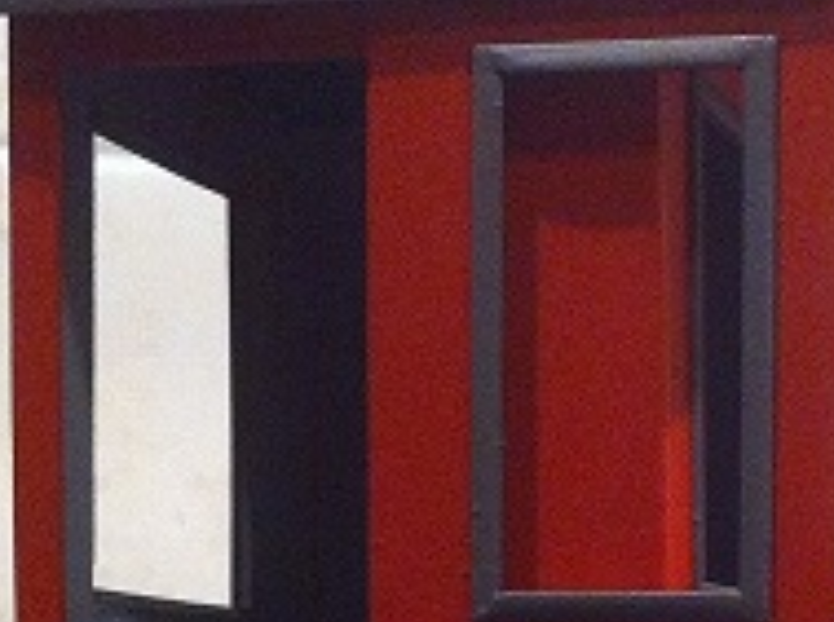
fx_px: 2886
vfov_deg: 12.0
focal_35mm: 120
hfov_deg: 16.2
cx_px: 755
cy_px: 772
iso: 400
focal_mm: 3.85
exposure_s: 1/17
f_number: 2.8
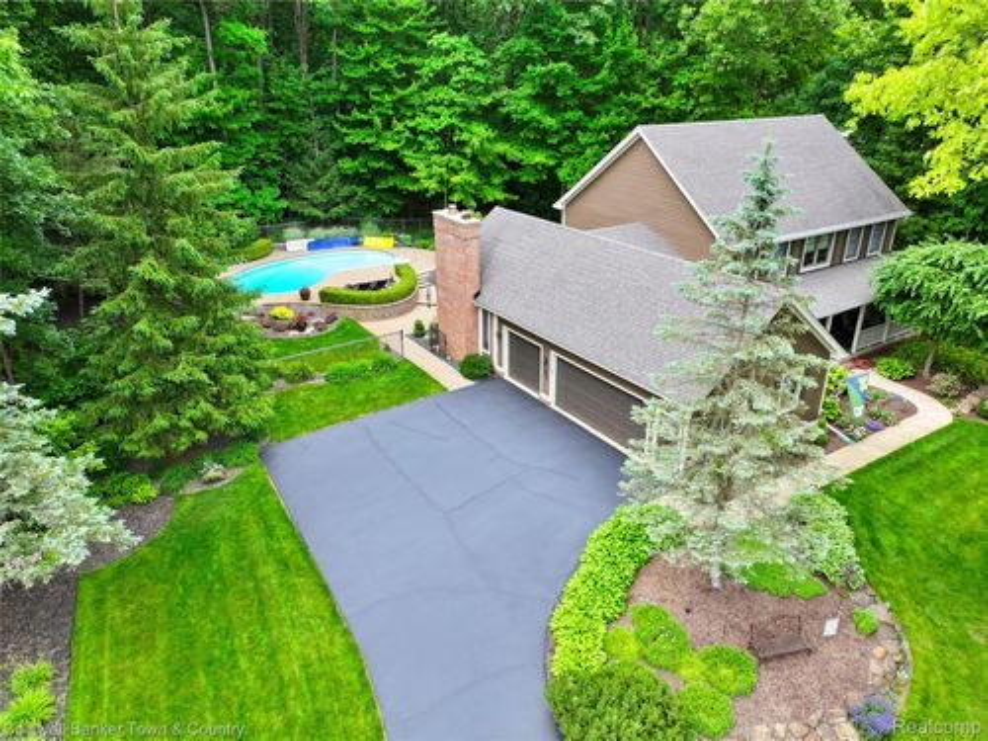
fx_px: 685
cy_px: 370
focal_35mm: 24
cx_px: 494
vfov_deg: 56.8
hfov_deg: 71.6
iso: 100
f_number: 2.8
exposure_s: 1/100
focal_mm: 12.29
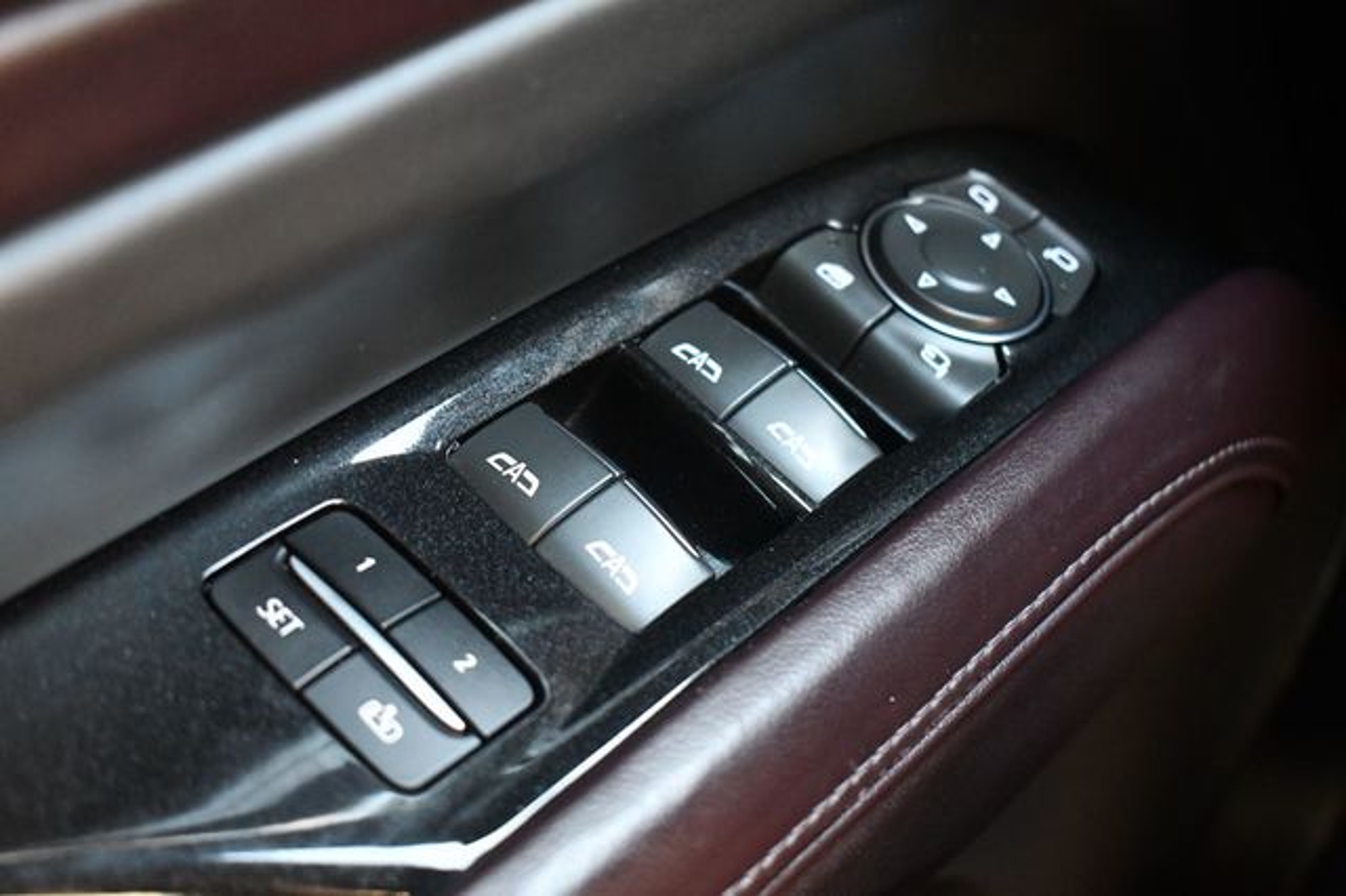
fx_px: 1943
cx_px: 673
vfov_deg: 26.0
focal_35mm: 52
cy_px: 448
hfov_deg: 38.2
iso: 4500
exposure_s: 1/60
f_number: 4.5
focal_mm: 35
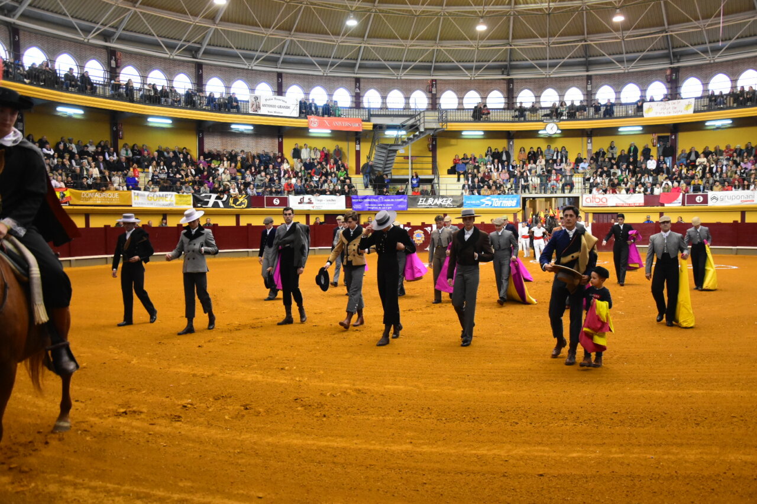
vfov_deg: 41.7
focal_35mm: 32
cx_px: 378
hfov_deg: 59.5
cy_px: 252
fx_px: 662
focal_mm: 21
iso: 3200
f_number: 4.5
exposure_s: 1/160
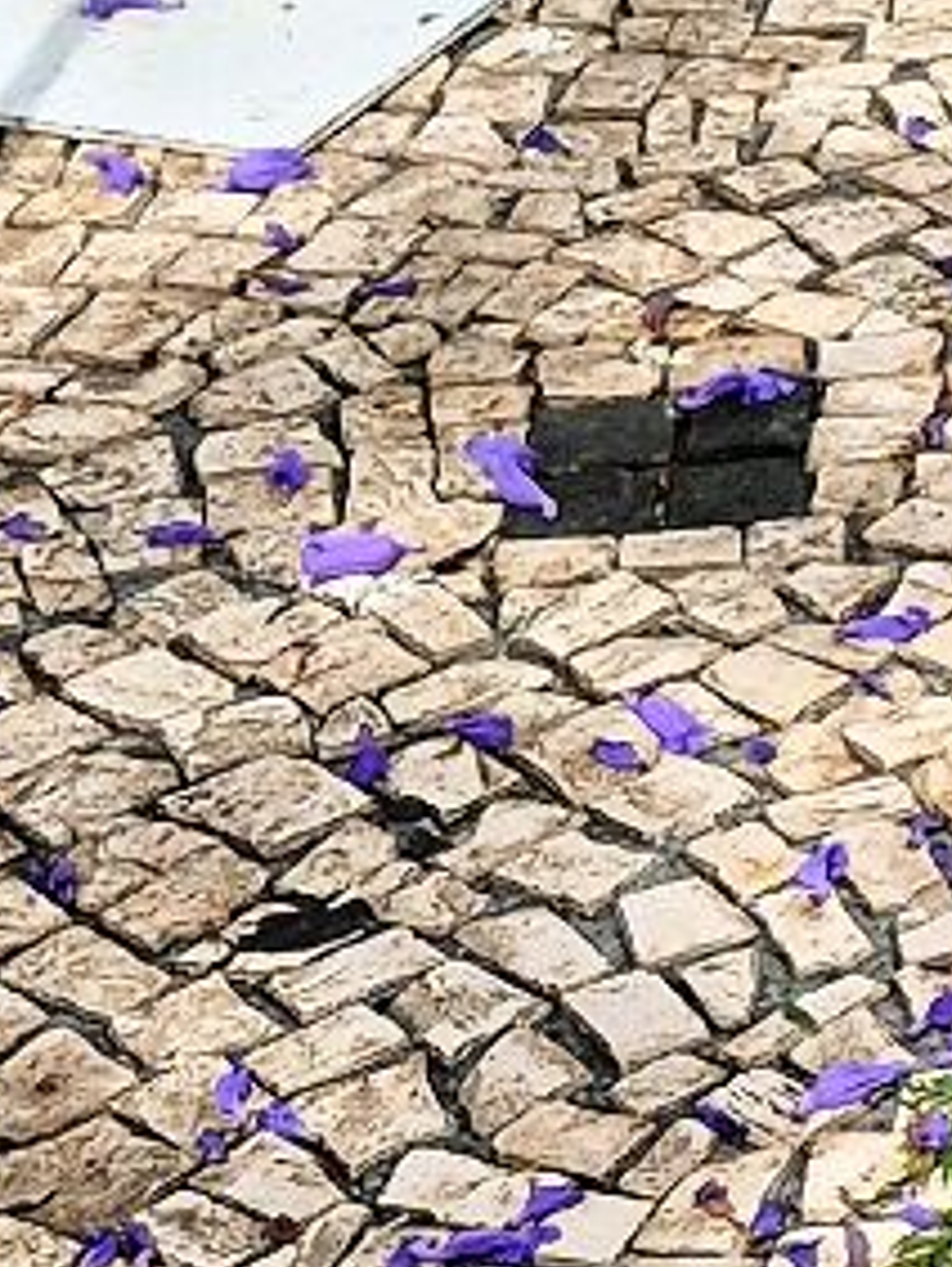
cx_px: 3175
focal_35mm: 167
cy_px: 845
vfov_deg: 11.8
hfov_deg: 7.5
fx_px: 6114
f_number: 1.8
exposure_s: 1/1292
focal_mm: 5.4
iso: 25
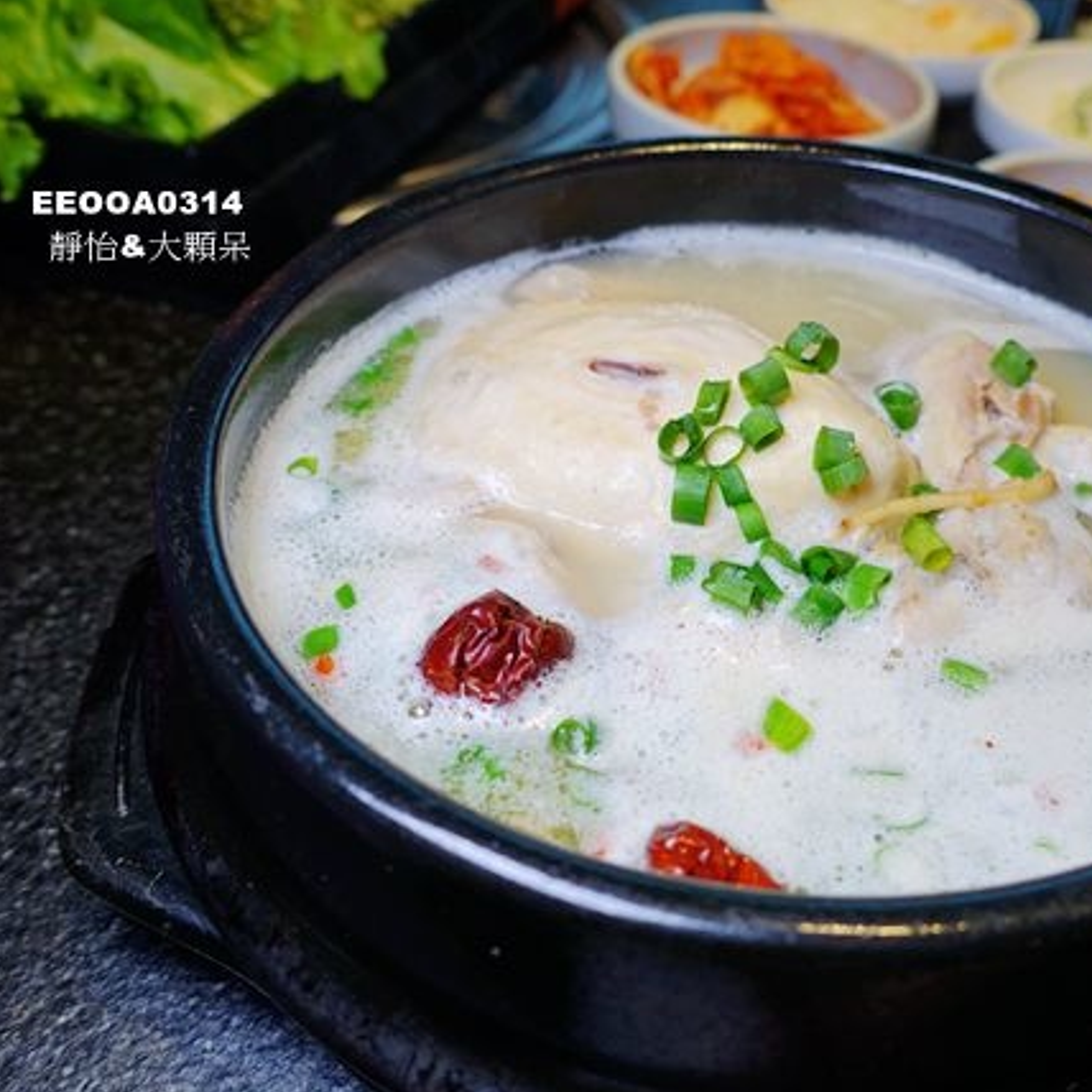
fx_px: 1106
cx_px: 732
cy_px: 547
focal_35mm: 31
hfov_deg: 51.5
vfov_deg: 52.5
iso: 125
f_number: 2.8
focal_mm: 8.8
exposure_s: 1/60
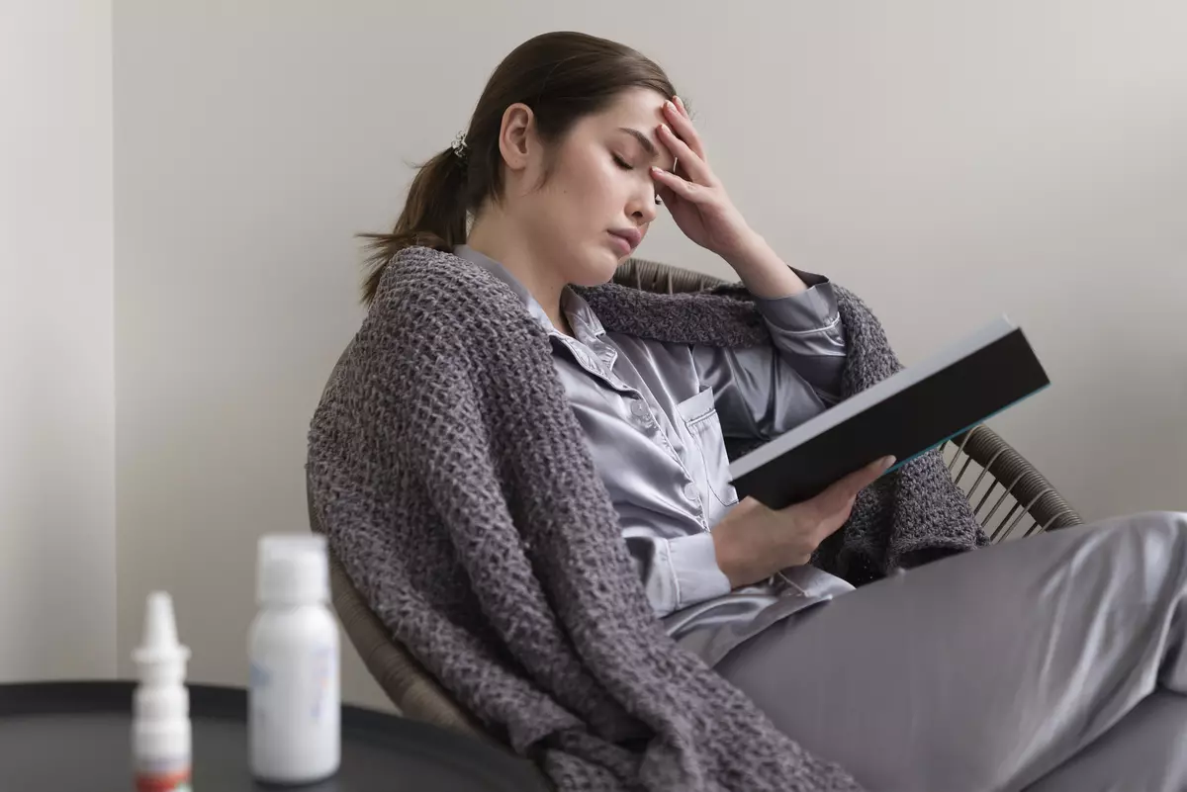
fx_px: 1154
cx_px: 594
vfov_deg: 37.9
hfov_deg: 54.4
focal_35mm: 35
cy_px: 396
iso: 400
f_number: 2
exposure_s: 1/250
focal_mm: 35
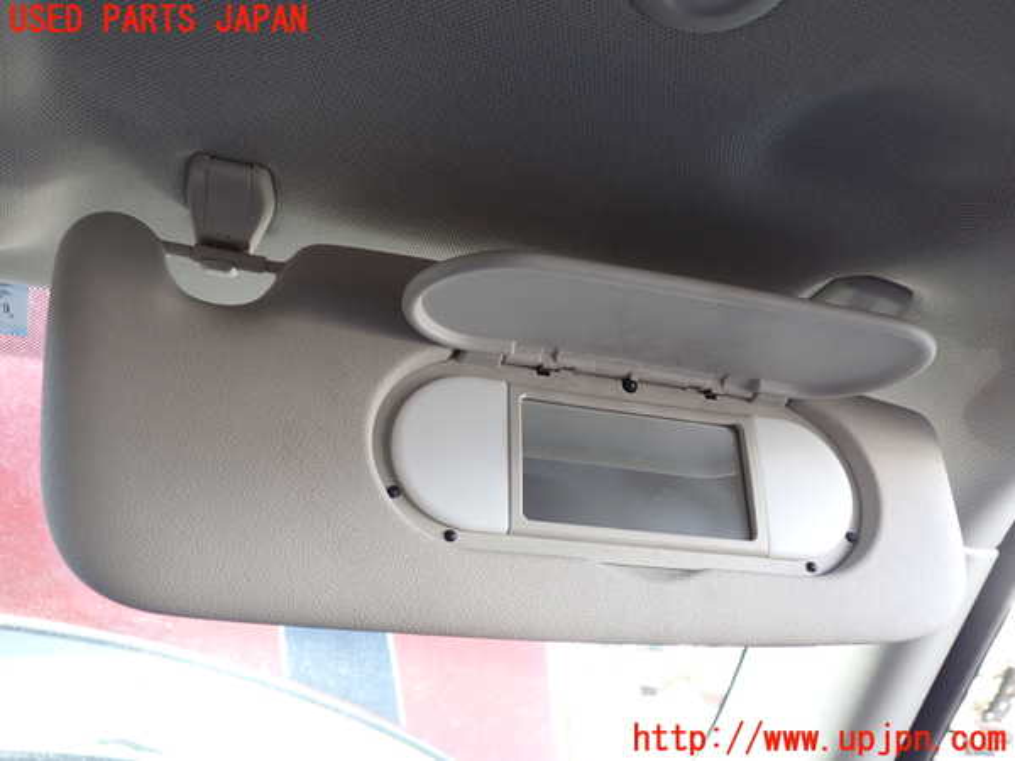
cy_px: 380
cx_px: 508
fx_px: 880
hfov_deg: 60.0
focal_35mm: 30
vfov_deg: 46.8
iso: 125
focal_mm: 5.4
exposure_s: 1/60
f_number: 2.3
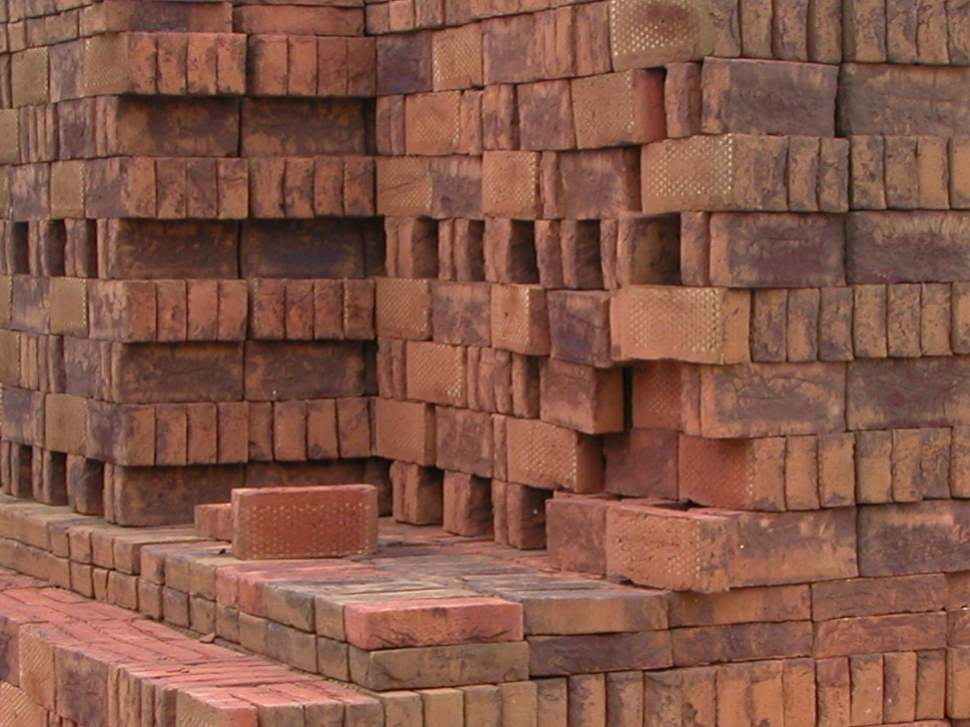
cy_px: 513
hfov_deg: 17.7
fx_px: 3109
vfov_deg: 13.3
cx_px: 573
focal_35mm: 111
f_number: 5.2
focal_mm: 10.7
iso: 100
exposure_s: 1/105
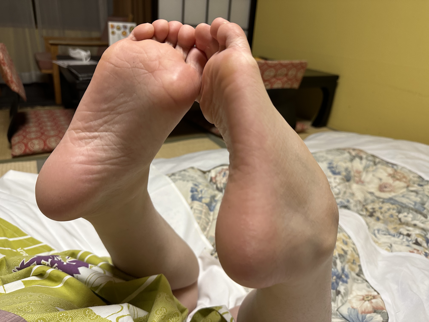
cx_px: 214
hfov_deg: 71.6
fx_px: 297
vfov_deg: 56.8
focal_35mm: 24
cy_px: 161
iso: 250
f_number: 1.78
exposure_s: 1/69
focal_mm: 6.86
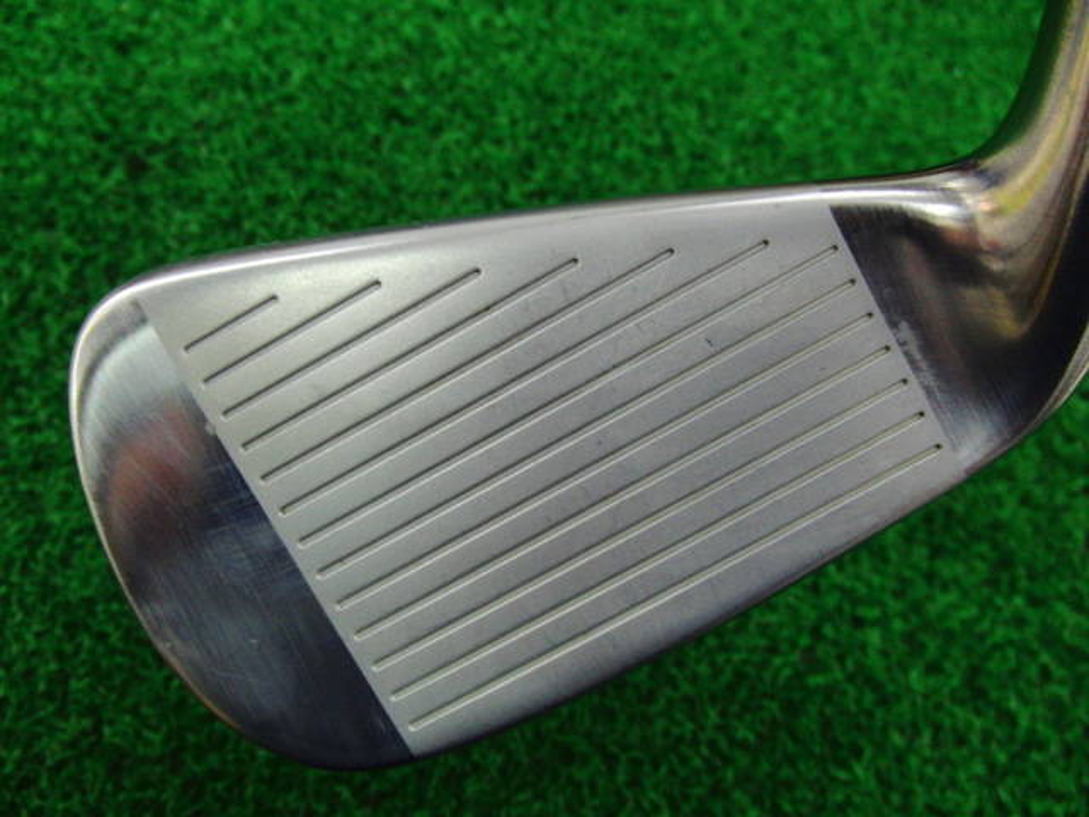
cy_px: 408
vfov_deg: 38.7
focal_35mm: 37
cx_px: 544
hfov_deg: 50.1
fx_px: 1164
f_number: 3.6
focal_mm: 6.42
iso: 400
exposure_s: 1/50
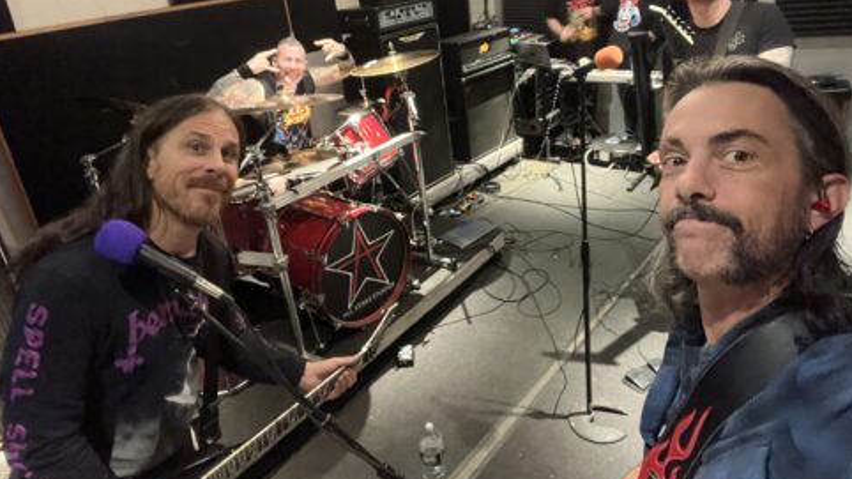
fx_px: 587
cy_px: 186
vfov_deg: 44.1
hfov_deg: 71.9
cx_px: 438
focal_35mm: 26
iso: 1000
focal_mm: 2.71
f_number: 2.2
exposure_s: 1/15
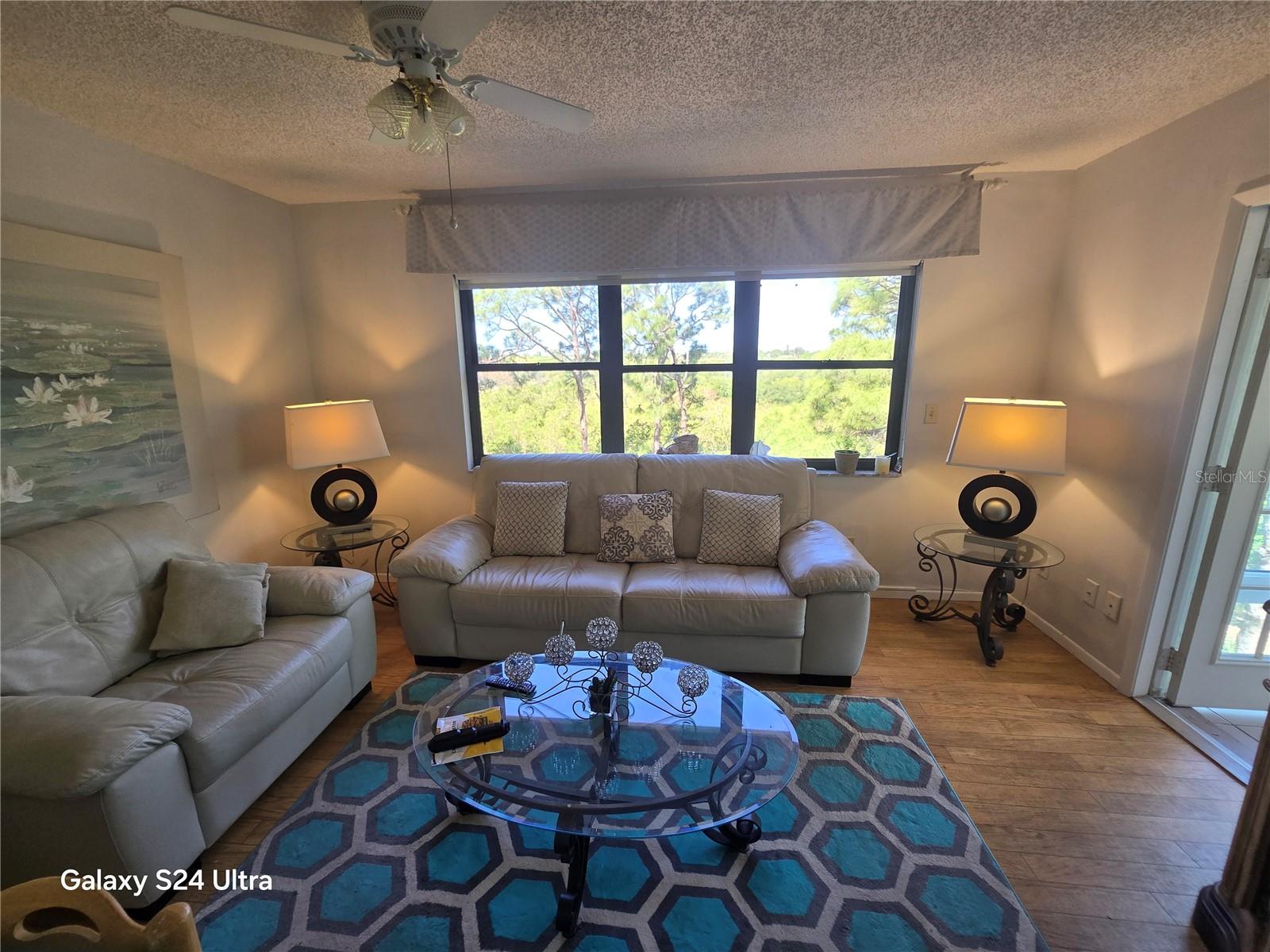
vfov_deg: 89.9
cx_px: 635
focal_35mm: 13
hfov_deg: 106.2
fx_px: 477
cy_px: 476
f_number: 2.2
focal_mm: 2.2
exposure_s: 1/60
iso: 100
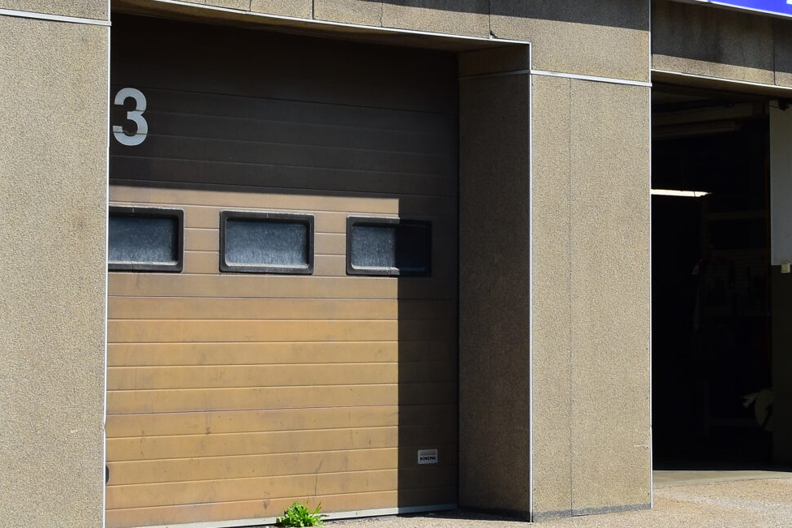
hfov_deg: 20.6
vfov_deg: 13.9
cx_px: 599
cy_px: 184
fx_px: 2163
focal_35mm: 98
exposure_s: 1/250
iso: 200
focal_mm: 25
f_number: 11
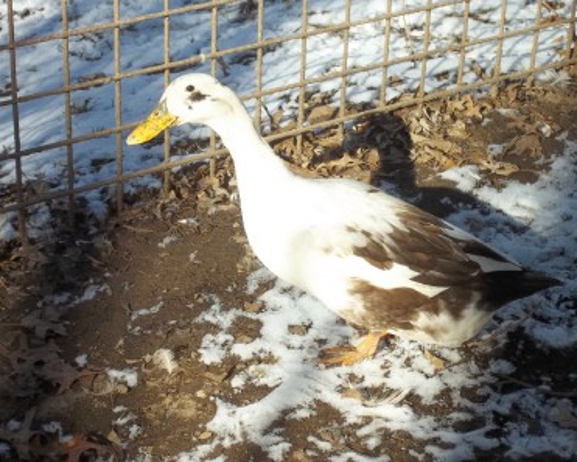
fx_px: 1725
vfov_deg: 15.2
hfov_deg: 19.0
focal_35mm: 101
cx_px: 309
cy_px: 230
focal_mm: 17.1
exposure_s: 1/250
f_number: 5.2
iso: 64
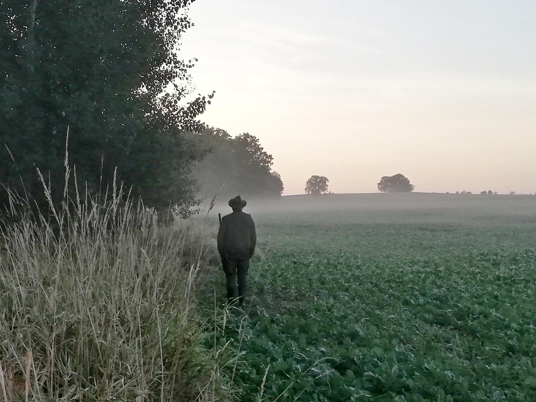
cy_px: 301
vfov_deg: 21.1
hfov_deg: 28.0
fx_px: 1068
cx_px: 192
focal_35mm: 69
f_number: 2.2
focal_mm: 3.81
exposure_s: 1/162
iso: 50
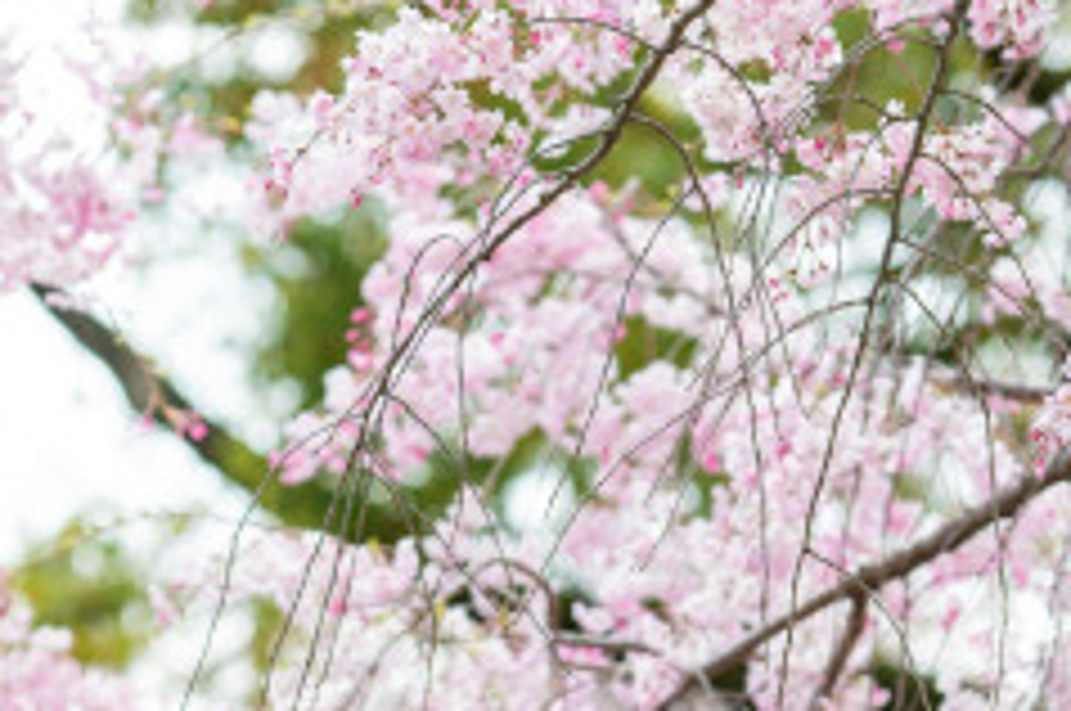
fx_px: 8497
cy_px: 1064
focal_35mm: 286
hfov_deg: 7.2
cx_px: 360
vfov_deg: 4.8
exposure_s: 1/400
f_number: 2.8
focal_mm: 85
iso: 100
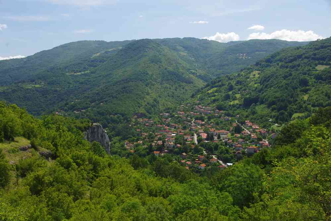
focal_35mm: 49
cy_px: 110
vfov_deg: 27.5
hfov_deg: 40.3
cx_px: 166
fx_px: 450
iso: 200
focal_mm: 32.5
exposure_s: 1/60
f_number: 11
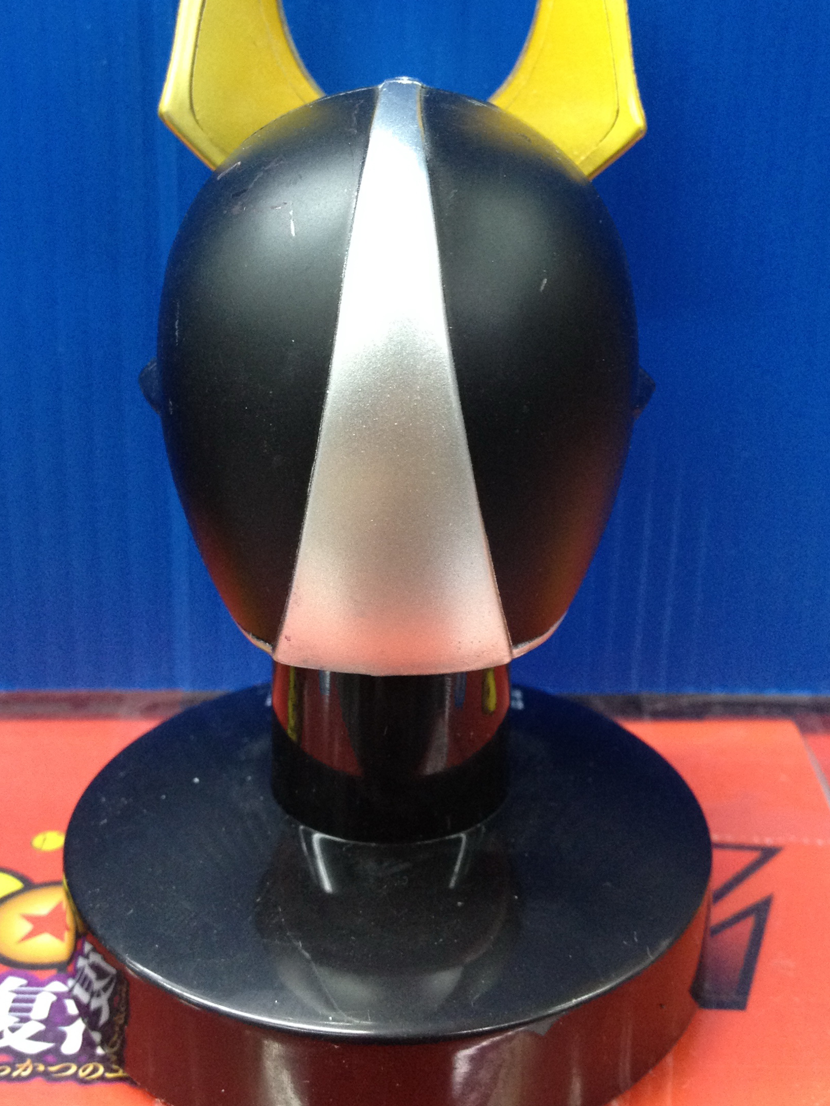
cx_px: 436
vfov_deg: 36.0
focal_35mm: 53
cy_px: 432
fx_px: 1694
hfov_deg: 27.5
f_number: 2.4
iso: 200
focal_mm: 4.28
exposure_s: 1/20
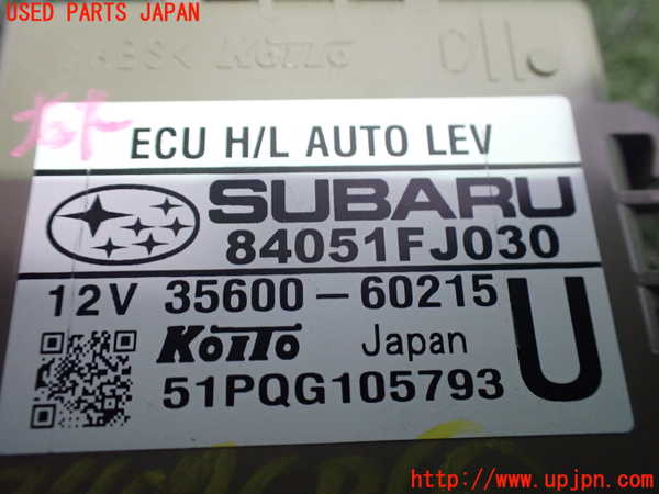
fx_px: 571
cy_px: 247
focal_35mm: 30
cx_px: 330
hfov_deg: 60.0
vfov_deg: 46.8
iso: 800
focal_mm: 5.4
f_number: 2.3
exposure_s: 1/40
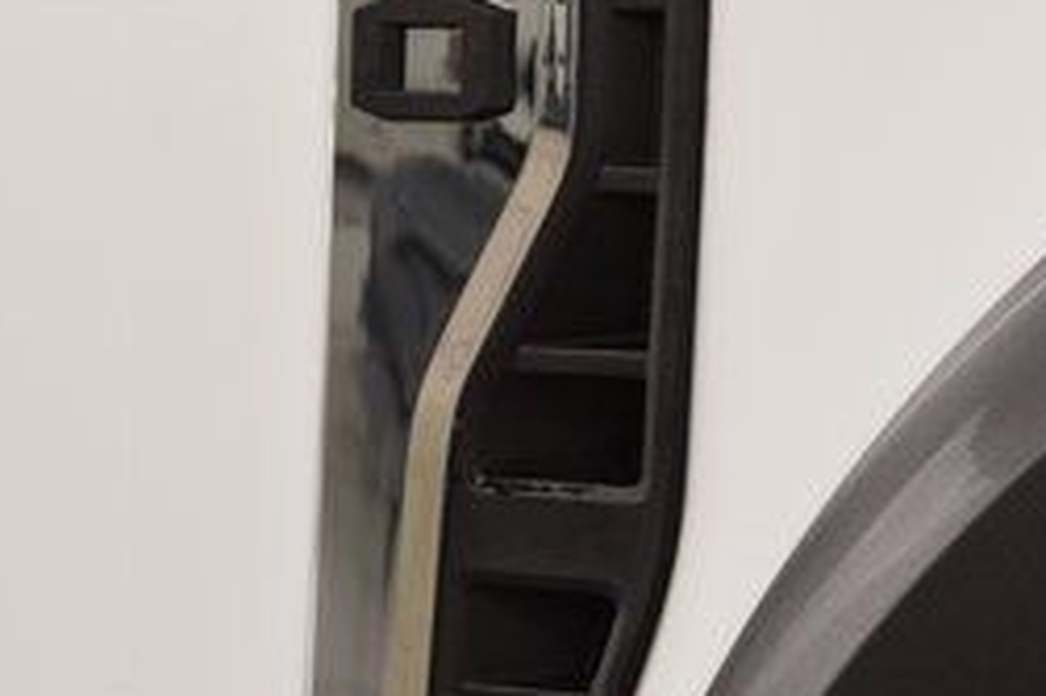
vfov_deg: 6.9
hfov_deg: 10.3
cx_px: 471
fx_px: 5778
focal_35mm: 199
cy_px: 35
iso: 560
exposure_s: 1/30
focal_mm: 52
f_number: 7.1
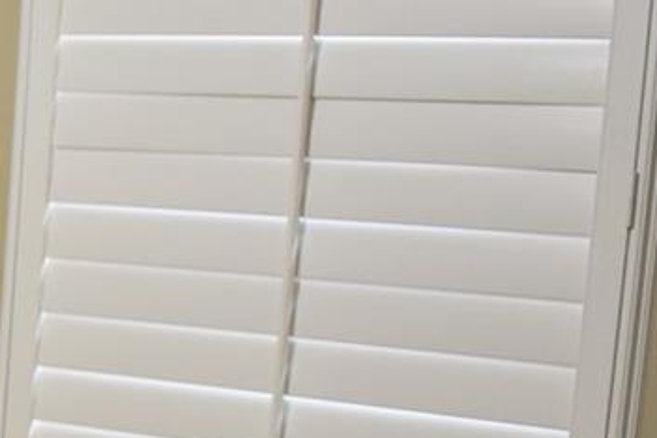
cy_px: 518
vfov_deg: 11.0
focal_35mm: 123
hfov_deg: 13.7
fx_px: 2245
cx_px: -736
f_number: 4
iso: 640
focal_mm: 18
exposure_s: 1/60
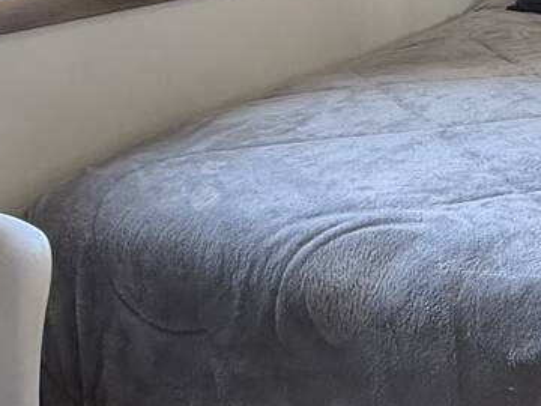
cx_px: 505
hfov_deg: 32.3
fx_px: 875
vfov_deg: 24.7
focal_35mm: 56
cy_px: -17
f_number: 2.2
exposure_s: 1/120
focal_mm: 2.22
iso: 250
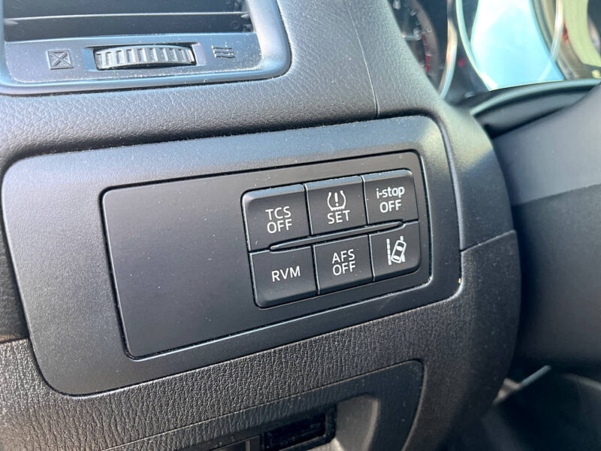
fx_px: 451
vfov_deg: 53.1
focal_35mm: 26
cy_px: 226
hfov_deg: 67.3
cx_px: 300
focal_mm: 5.1
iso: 125
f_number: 1.6
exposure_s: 1/60
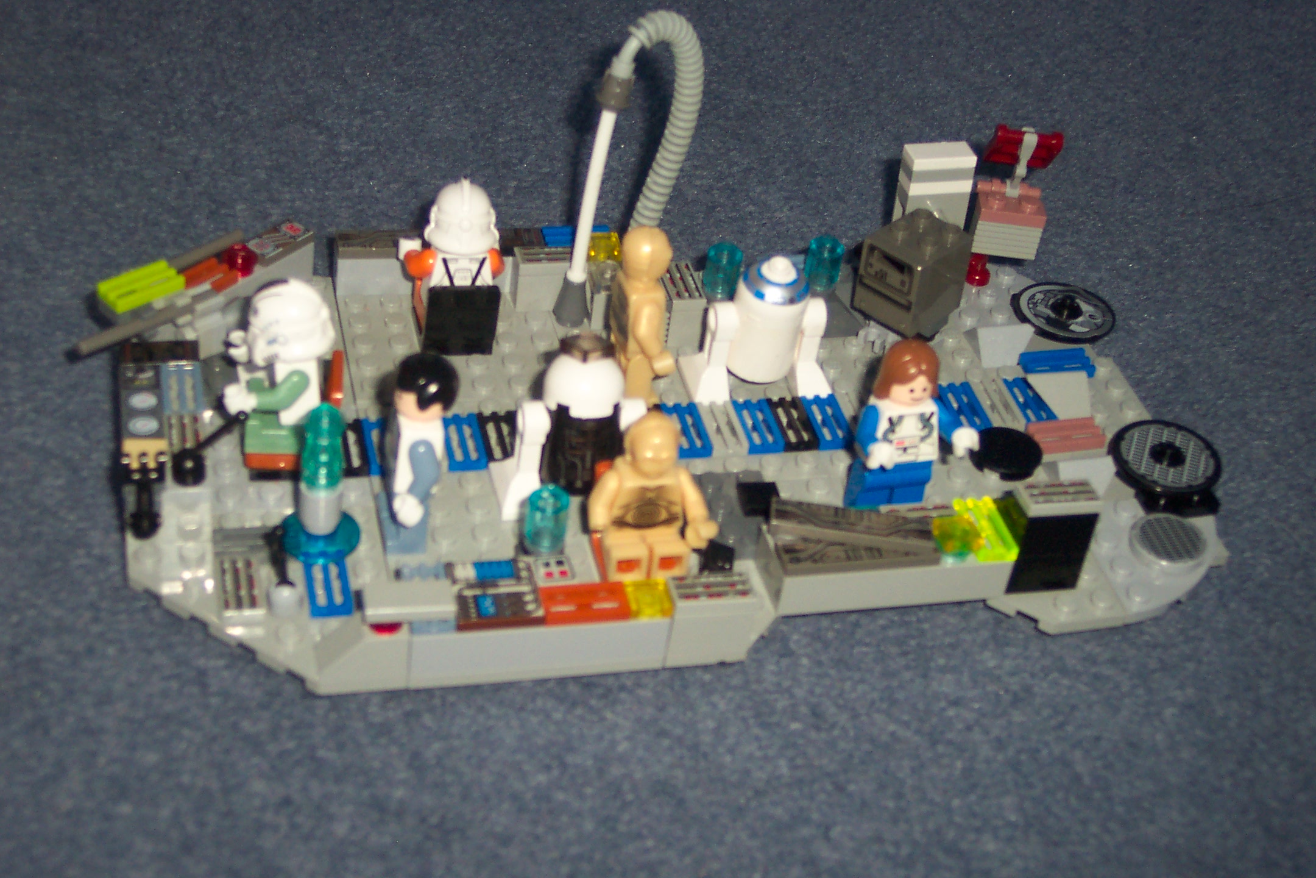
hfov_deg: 38.9
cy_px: 439
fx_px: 1864
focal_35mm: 51
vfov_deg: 26.5
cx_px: 658
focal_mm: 10.7
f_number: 3.4
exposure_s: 1/45
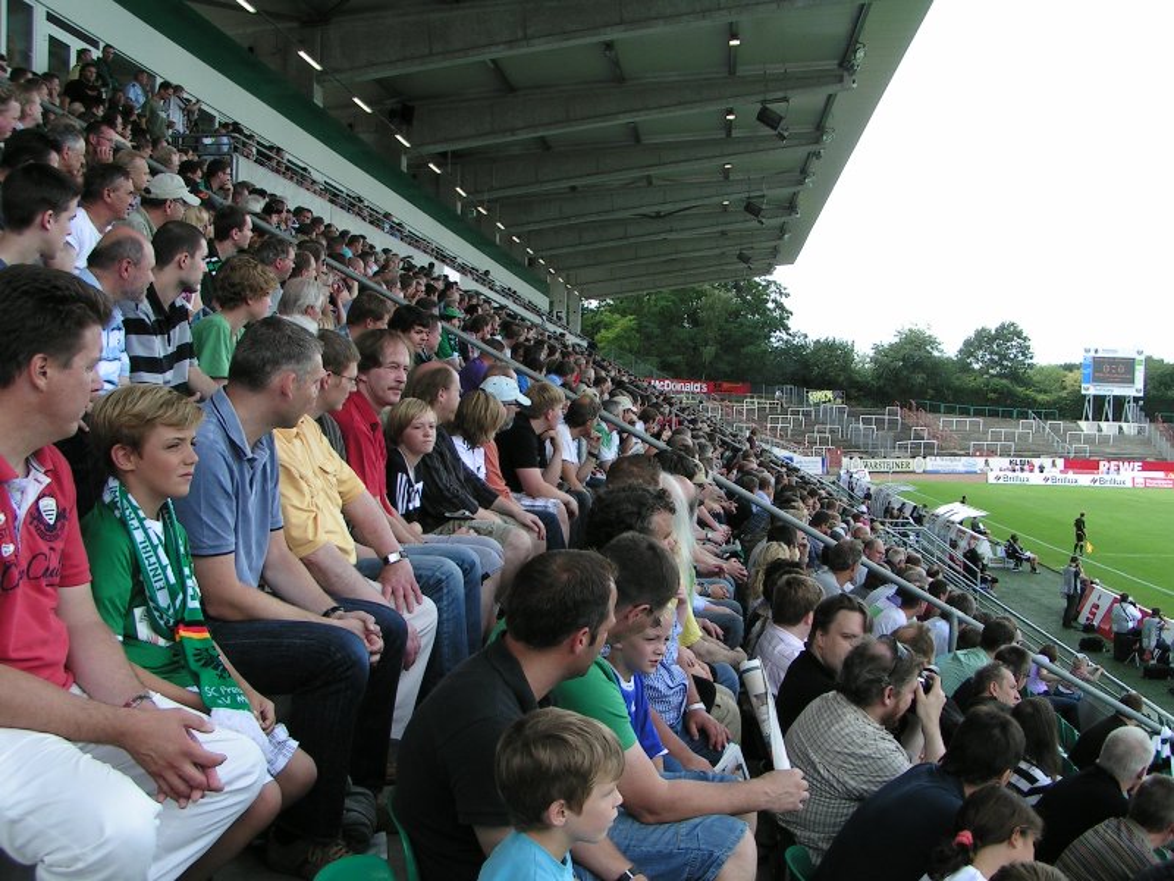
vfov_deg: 37.7
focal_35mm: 38
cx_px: 587
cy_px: 440
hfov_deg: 49.0
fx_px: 1289
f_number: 5.6
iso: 50
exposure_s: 1/160
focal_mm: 5.8
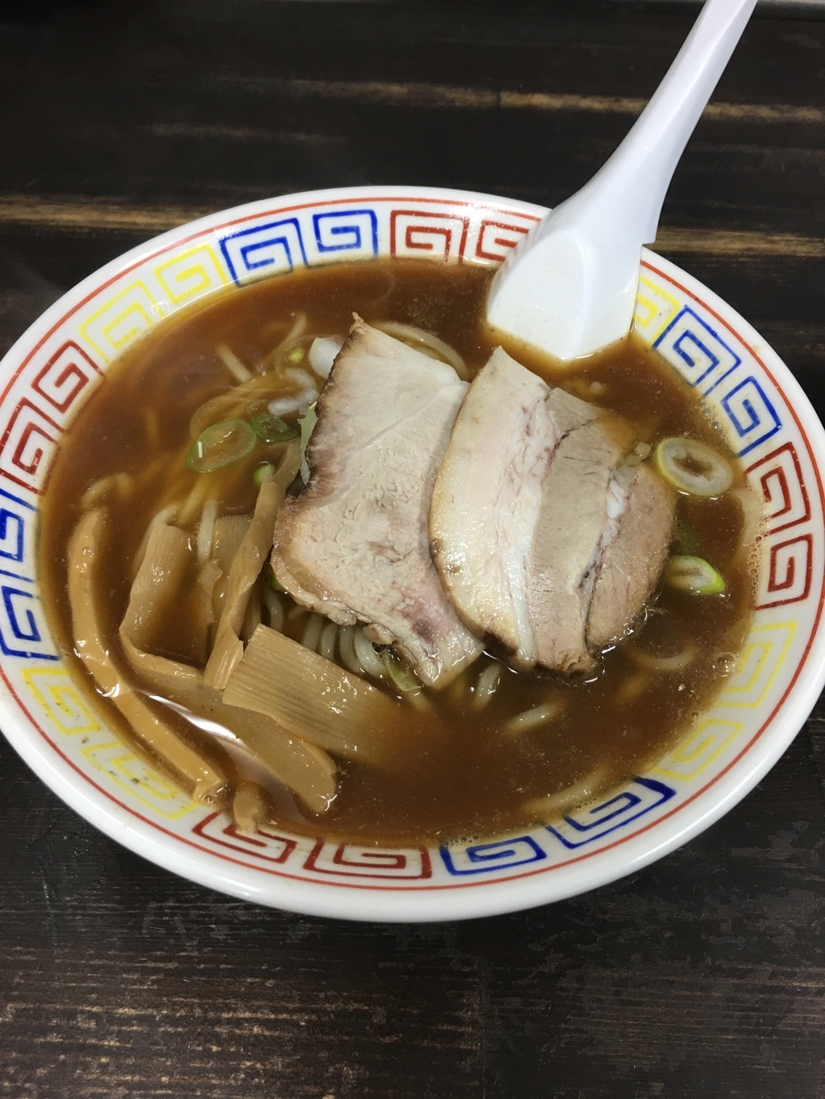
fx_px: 922
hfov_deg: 48.2
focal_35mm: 29
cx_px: 412
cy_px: 550
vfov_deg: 61.7
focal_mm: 4.15
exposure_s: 1/15
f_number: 2.2
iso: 25
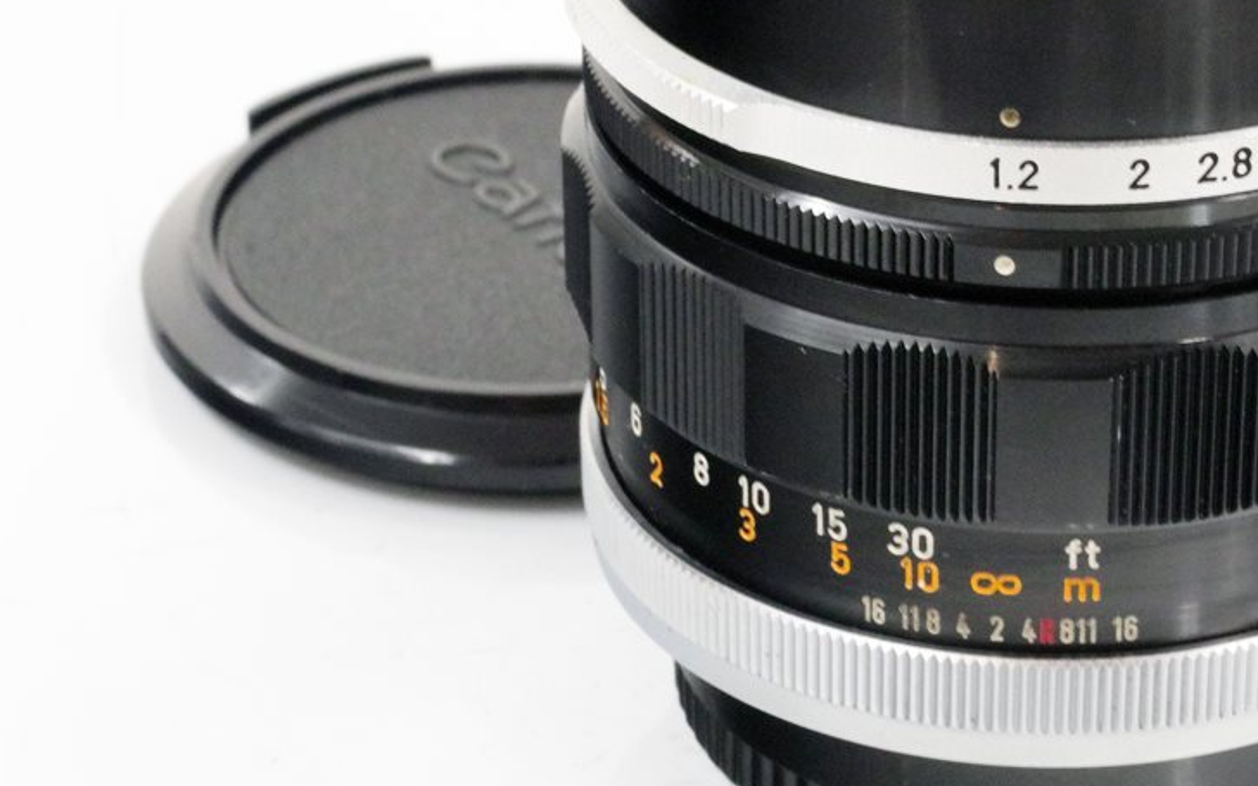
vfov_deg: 10.4
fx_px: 4320
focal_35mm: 126
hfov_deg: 16.5
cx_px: 956
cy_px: 231
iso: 6400
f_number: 18
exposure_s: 1/8
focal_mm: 50
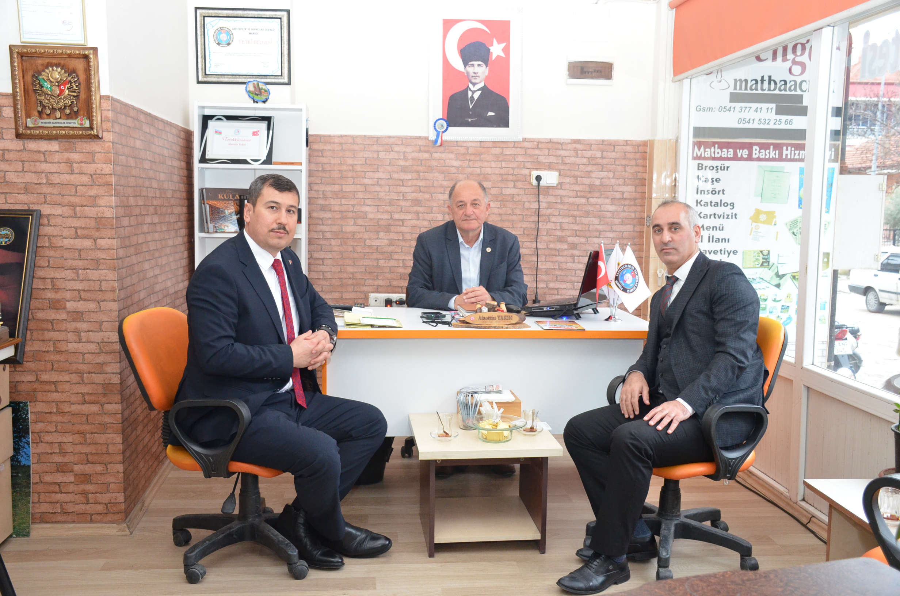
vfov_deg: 36.7
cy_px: 298
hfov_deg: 53.2
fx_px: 898
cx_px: 450
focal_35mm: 36
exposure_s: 1/60
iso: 2000
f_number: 4
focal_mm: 24
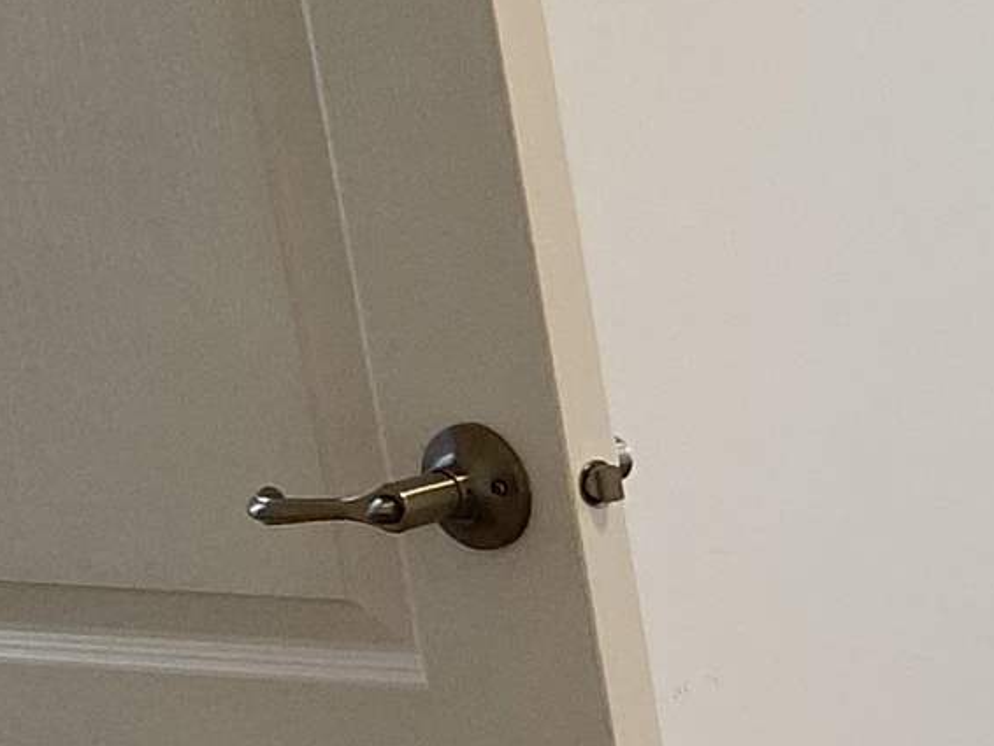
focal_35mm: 141
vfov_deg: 10.2
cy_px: 1113
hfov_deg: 11.4
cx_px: 2466
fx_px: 4051
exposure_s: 1/120
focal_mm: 4.25
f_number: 1.8
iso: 100
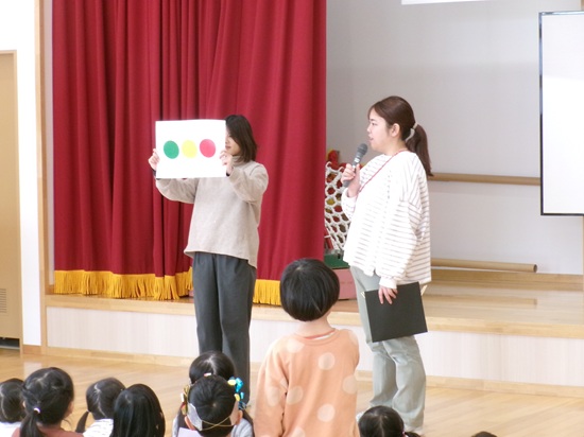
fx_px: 1939
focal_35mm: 115
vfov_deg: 12.9
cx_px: 292
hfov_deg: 17.1
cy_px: 218
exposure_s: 1/40
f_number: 6.2
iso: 400
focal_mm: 20.6
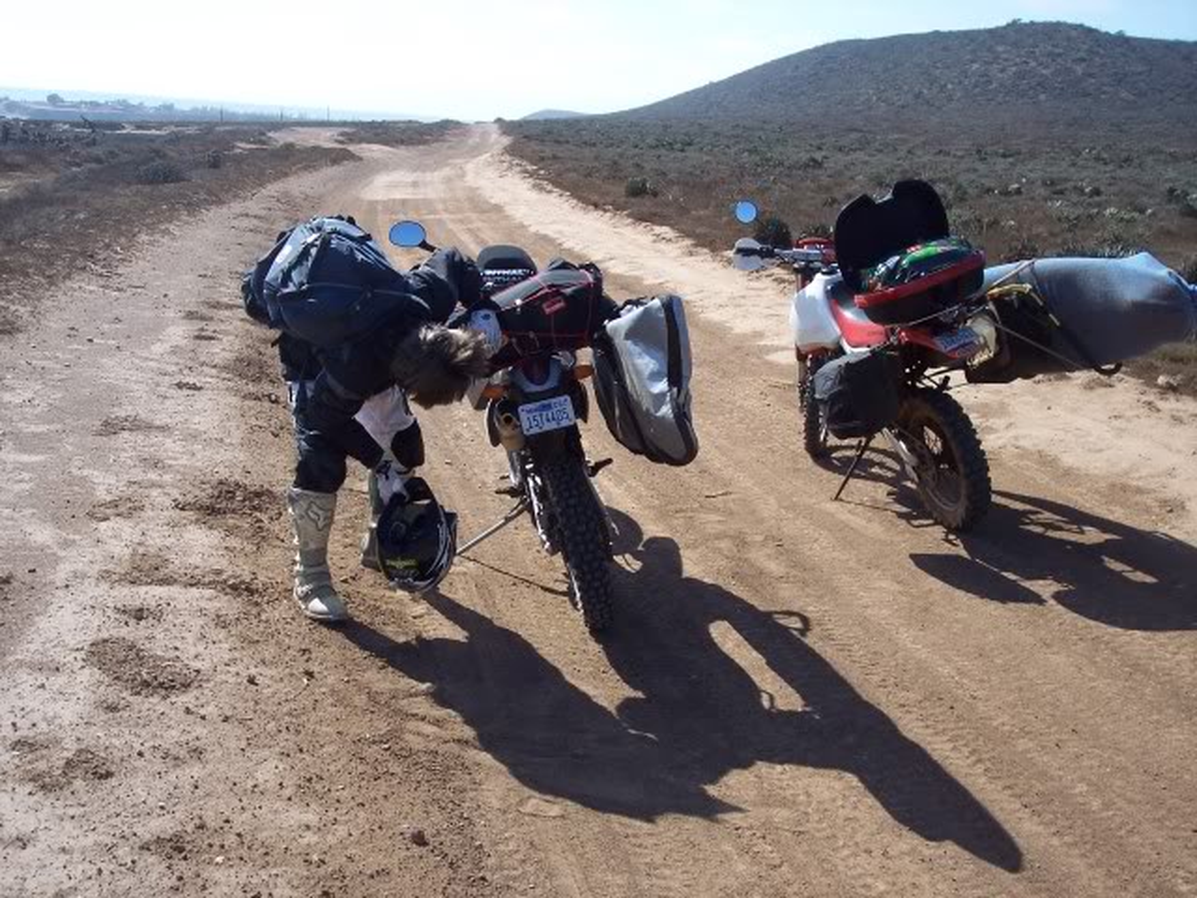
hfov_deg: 47.9
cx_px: 598
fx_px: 1349
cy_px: 449
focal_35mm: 39
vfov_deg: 36.8
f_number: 4
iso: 100
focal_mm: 8
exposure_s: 1/500
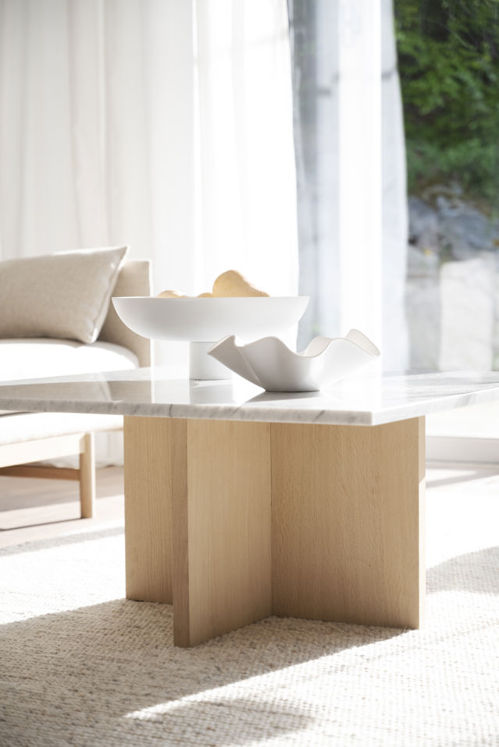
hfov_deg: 19.5
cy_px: 374
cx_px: 250
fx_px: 1455
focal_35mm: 70
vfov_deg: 28.8
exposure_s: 1/125
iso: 125
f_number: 4
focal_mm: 70
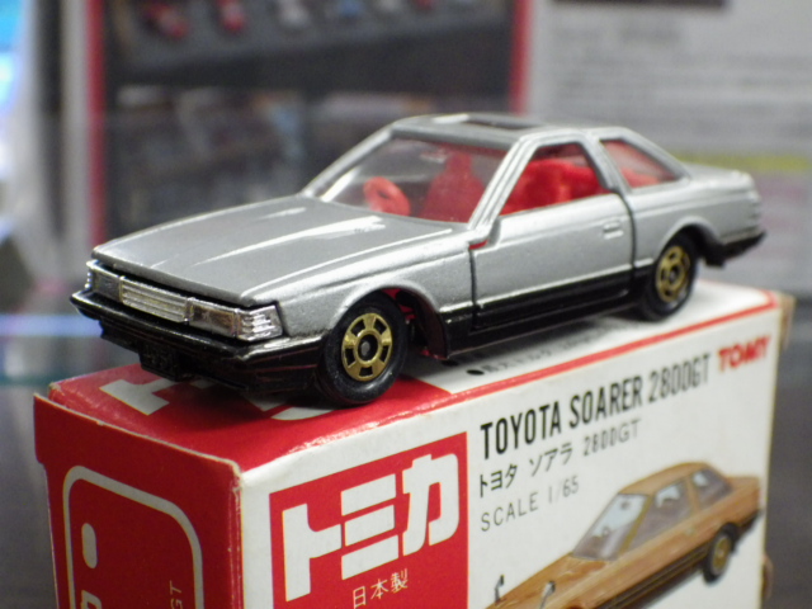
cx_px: 406
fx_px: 1384
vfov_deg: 24.8
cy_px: 304
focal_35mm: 59
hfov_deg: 32.7
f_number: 4
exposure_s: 1/40
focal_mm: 10.7
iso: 800
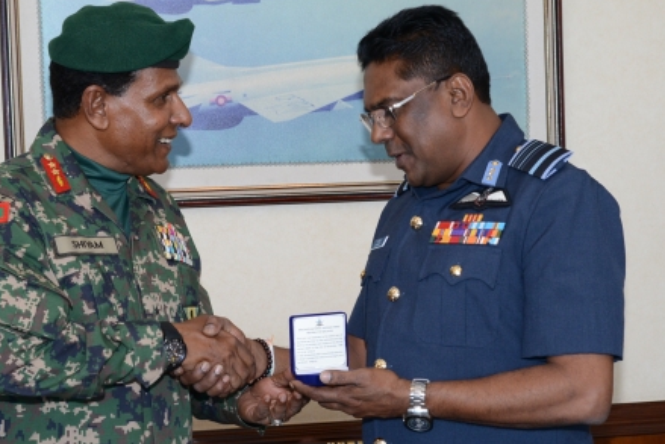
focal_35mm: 83
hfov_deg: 24.5
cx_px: 350
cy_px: 240
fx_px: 1534
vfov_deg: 16.5
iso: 1250
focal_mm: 52
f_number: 6.3
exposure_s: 1/125
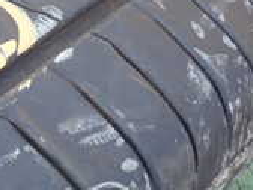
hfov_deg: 16.0
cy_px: 131
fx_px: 782
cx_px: -181
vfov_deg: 13.8
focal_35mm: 107
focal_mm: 5.4
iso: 100
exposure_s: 1/80
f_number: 2.3
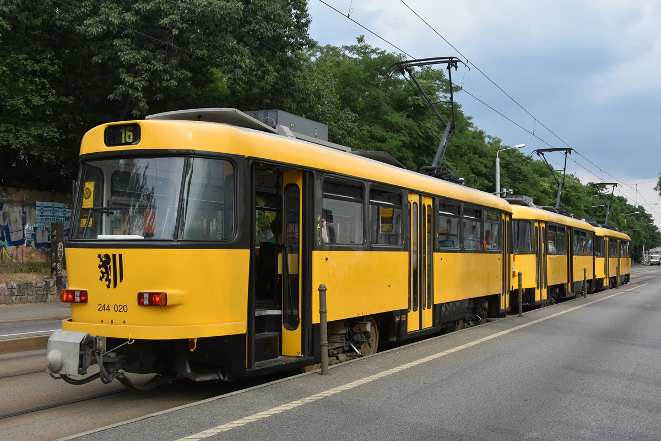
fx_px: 771
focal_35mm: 42
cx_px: 330
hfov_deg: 46.4
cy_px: 220
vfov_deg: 31.9
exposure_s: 1/500
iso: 450
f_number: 8
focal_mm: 28
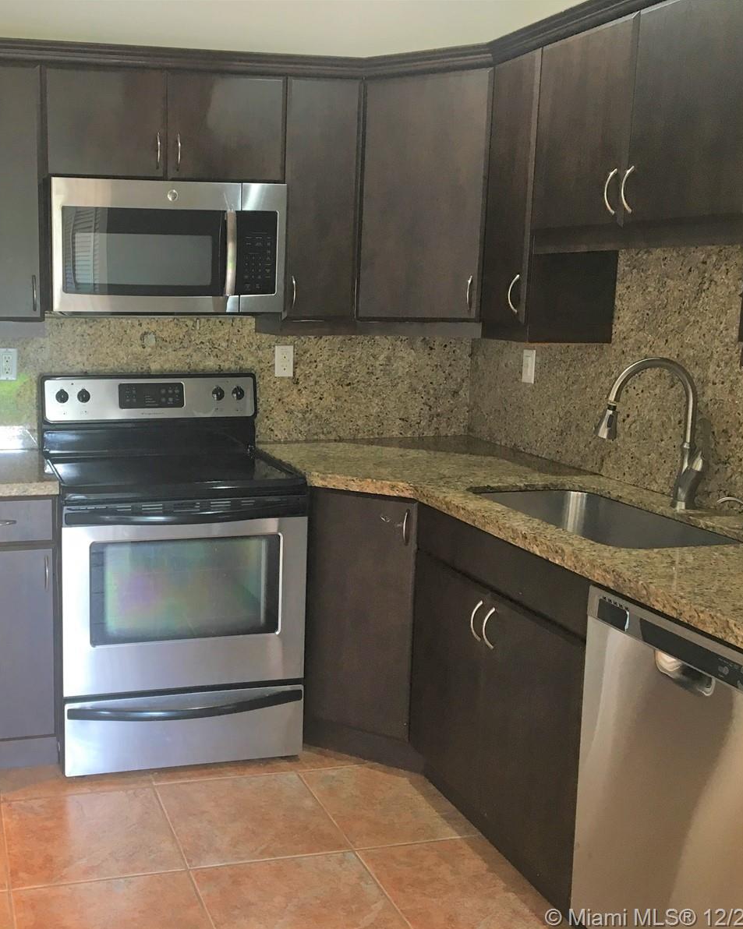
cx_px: 175
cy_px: 466
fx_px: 1045
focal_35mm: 38
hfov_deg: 38.0
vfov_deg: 47.9
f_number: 2.2
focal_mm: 4.15
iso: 64
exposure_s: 1/30
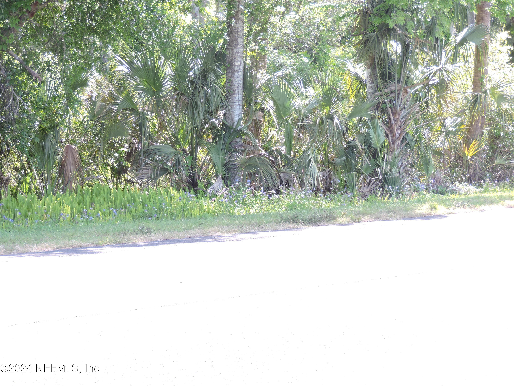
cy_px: 193
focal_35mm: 90
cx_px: 257
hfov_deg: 21.8
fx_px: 1336
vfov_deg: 16.4
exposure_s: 1/100
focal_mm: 16.1
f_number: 4.1
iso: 200
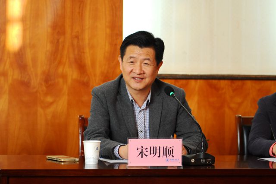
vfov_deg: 19.4
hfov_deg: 28.9
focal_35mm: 70
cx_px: 138
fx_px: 536
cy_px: 92
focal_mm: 70
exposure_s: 1/125
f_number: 2.8
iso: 640
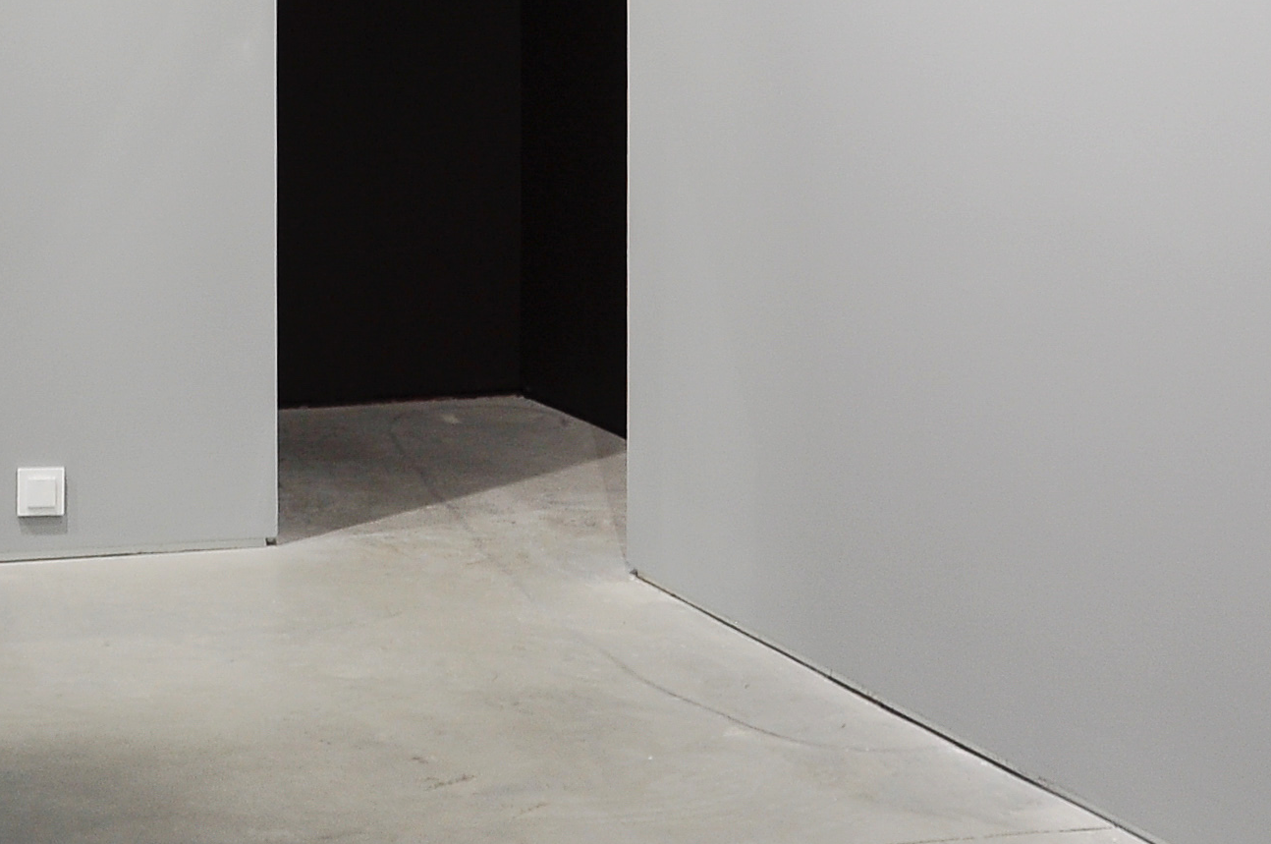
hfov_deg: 19.7
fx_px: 3583
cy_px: -197
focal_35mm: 102
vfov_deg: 13.1
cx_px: 81
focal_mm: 21
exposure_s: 1/30
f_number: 5
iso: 200
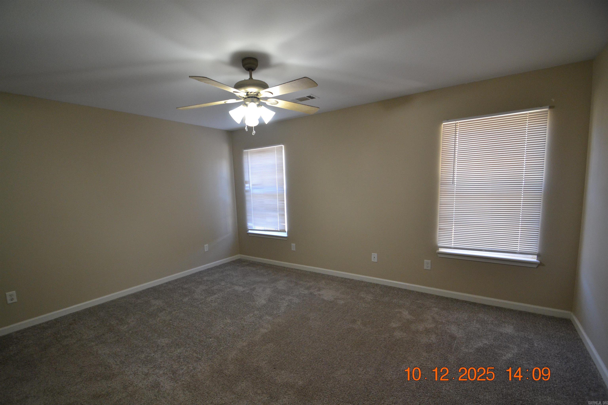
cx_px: 304
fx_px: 253
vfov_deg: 77.3
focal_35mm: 15
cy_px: 202
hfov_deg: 100.4
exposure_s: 1/60
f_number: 3.5
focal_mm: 10
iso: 720
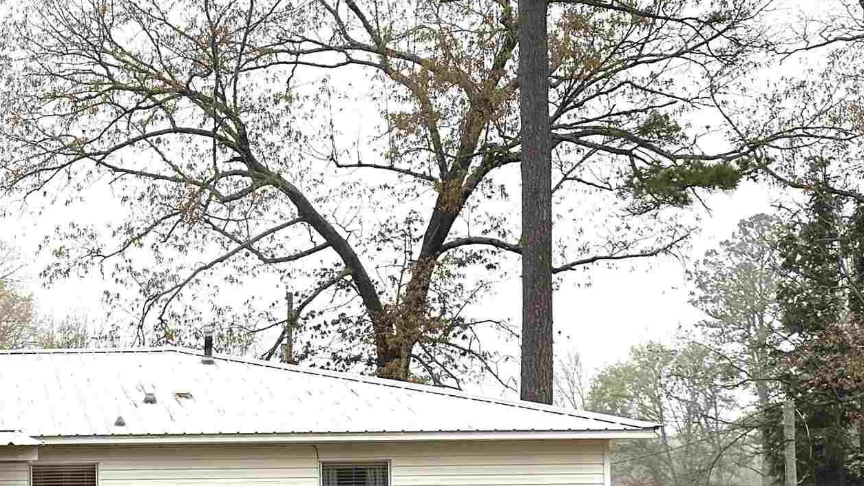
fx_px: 1466
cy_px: 488
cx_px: -56
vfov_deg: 18.3
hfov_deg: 29.9
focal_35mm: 64
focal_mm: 6.86
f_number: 1.78
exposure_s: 1/829
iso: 80
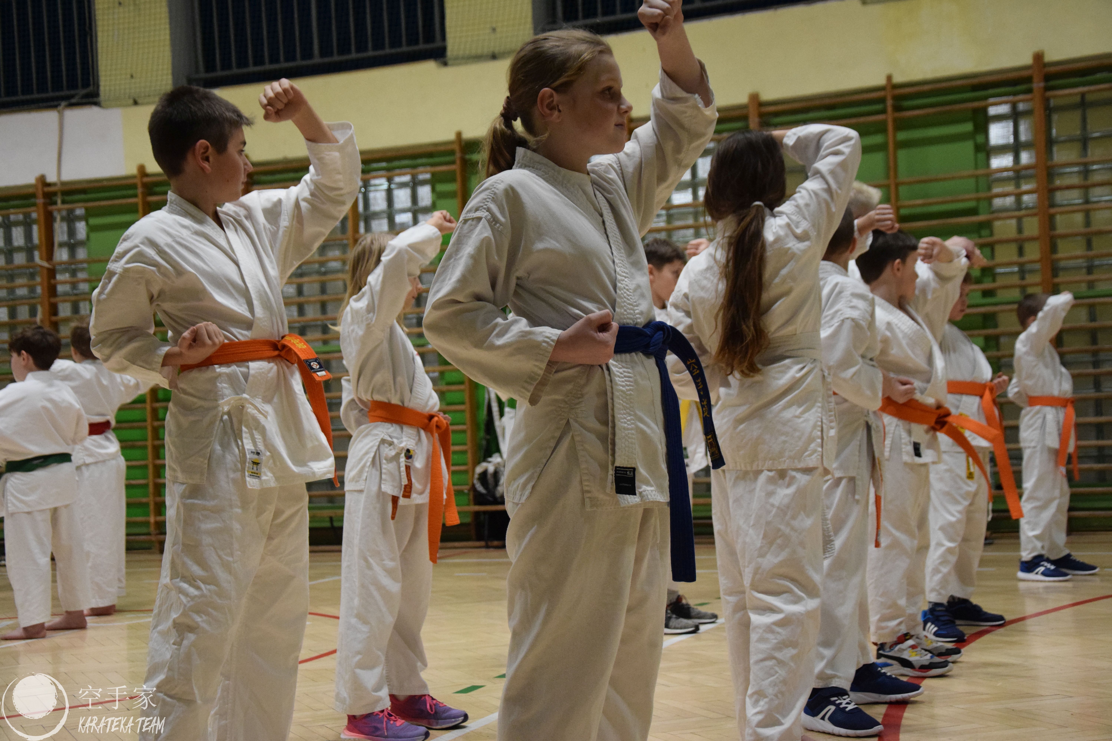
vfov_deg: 23.8
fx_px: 1761
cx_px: 556
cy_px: 370
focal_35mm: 57
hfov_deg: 35.1
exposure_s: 1/400
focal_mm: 38
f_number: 4.5
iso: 3200
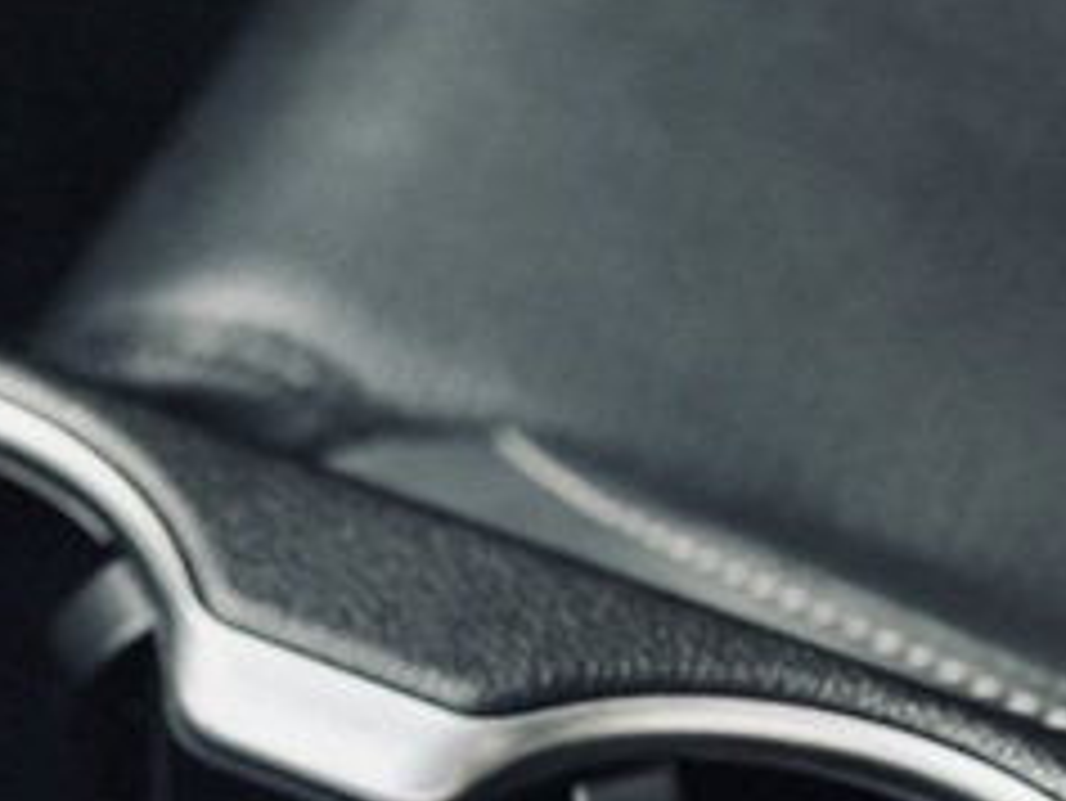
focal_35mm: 162
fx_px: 4991
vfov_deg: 9.0
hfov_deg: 11.7
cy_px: 1076
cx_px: -481
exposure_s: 1/30
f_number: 1.78
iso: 800
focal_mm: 6.86
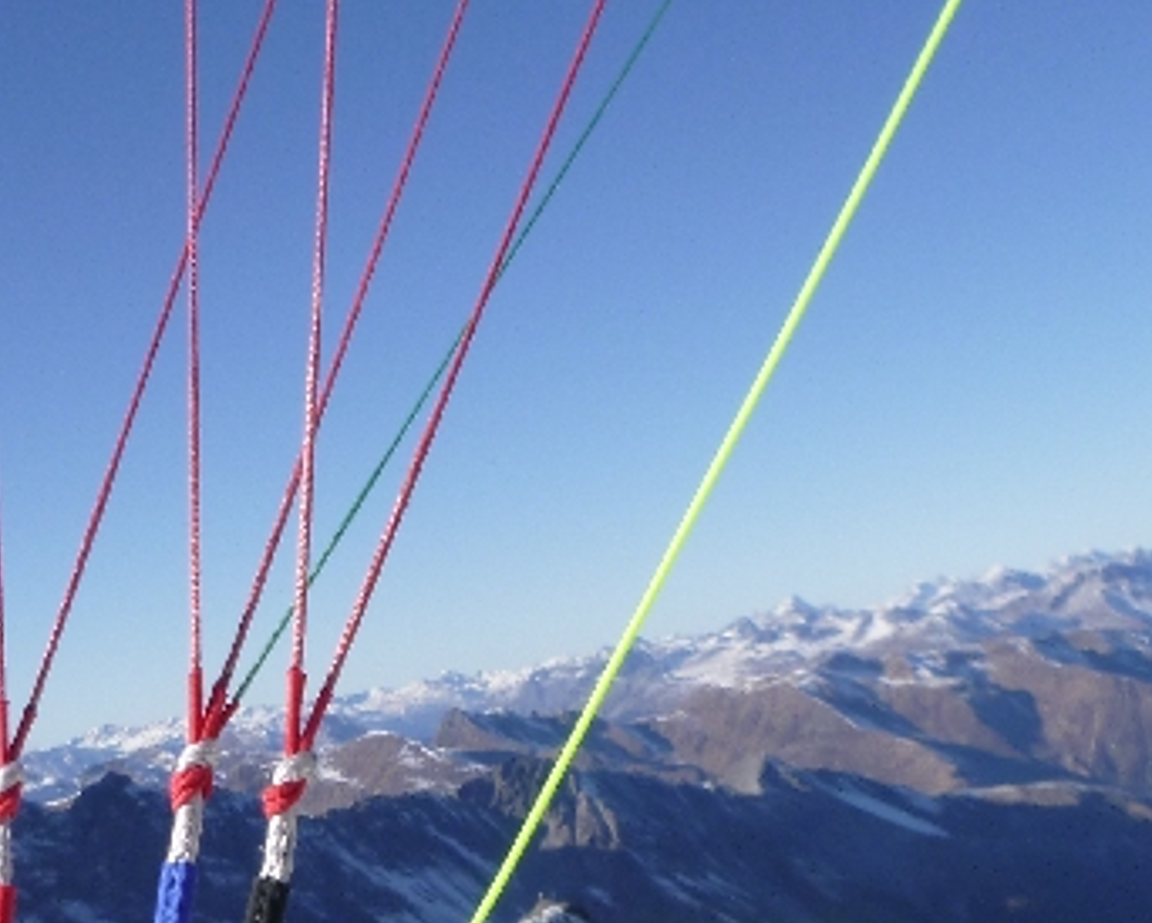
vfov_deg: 21.0
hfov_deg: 25.9
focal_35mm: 73
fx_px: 2490
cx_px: 408
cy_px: 522
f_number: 3.9
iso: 100
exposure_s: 1/800
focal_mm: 4.5
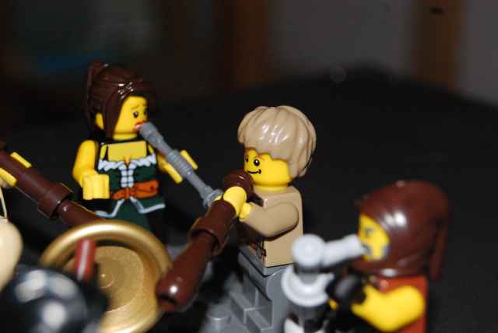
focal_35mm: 82
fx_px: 1142
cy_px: 166
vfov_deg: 16.6
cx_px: 249
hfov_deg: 24.6
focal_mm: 55
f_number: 8
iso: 1600
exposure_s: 1/125
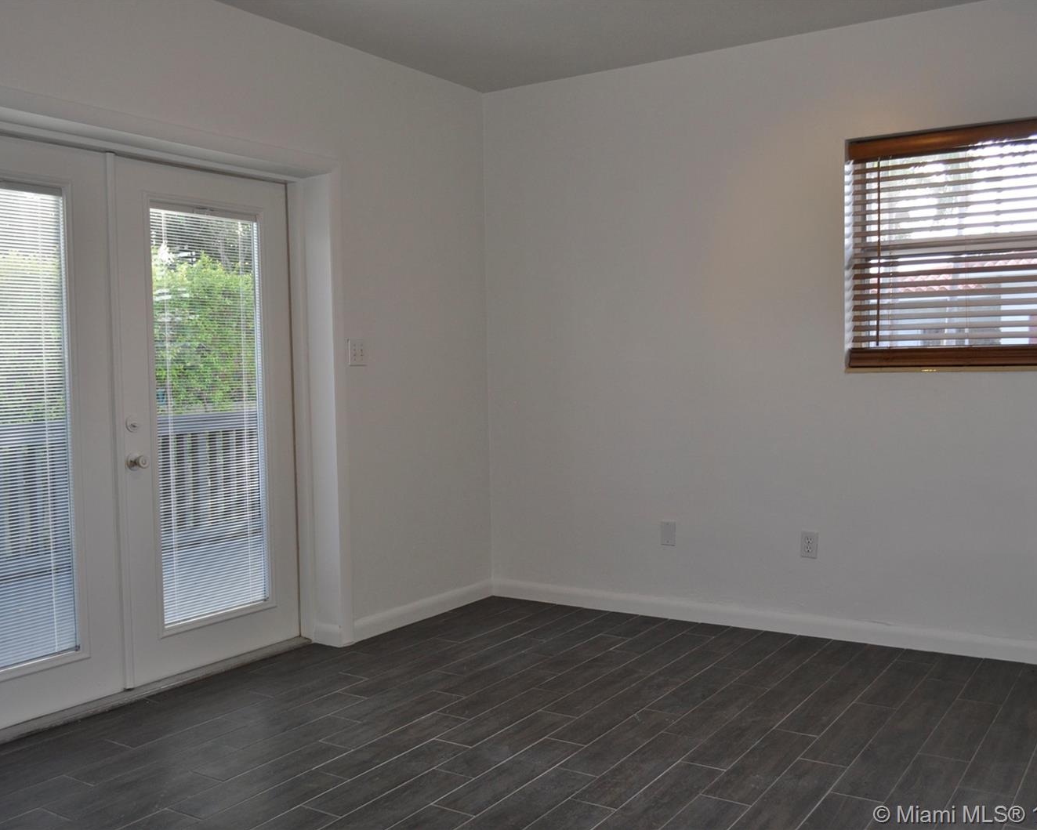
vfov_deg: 43.4
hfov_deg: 52.8
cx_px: 501
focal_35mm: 34
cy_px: 415
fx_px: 1044
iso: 400
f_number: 5.6
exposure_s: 1/100
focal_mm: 20
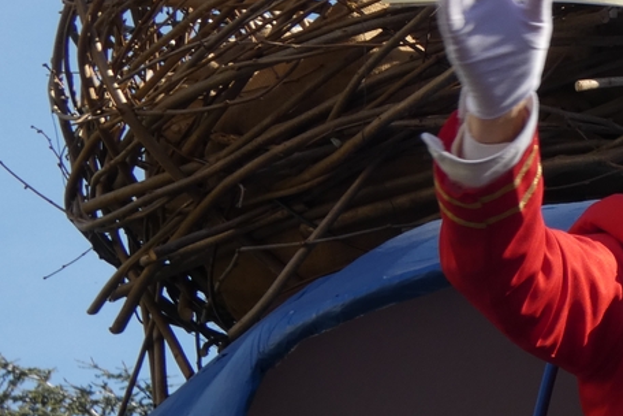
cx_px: 754
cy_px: 41
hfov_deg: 6.8
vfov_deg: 4.6
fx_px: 5209
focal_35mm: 301
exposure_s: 1/250
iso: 80
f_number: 5
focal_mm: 19.7
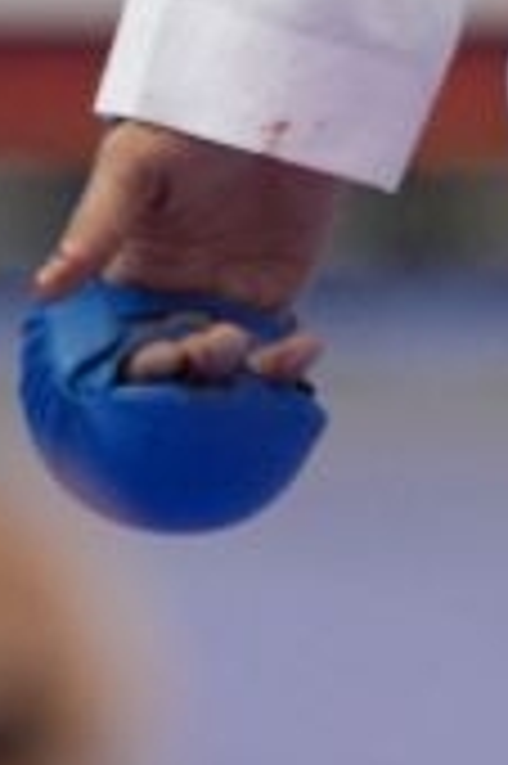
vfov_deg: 1.5
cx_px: 764
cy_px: -274
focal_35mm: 1410
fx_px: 29904
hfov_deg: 1.0
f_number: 2.8
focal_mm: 200
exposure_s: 1/1000
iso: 2500
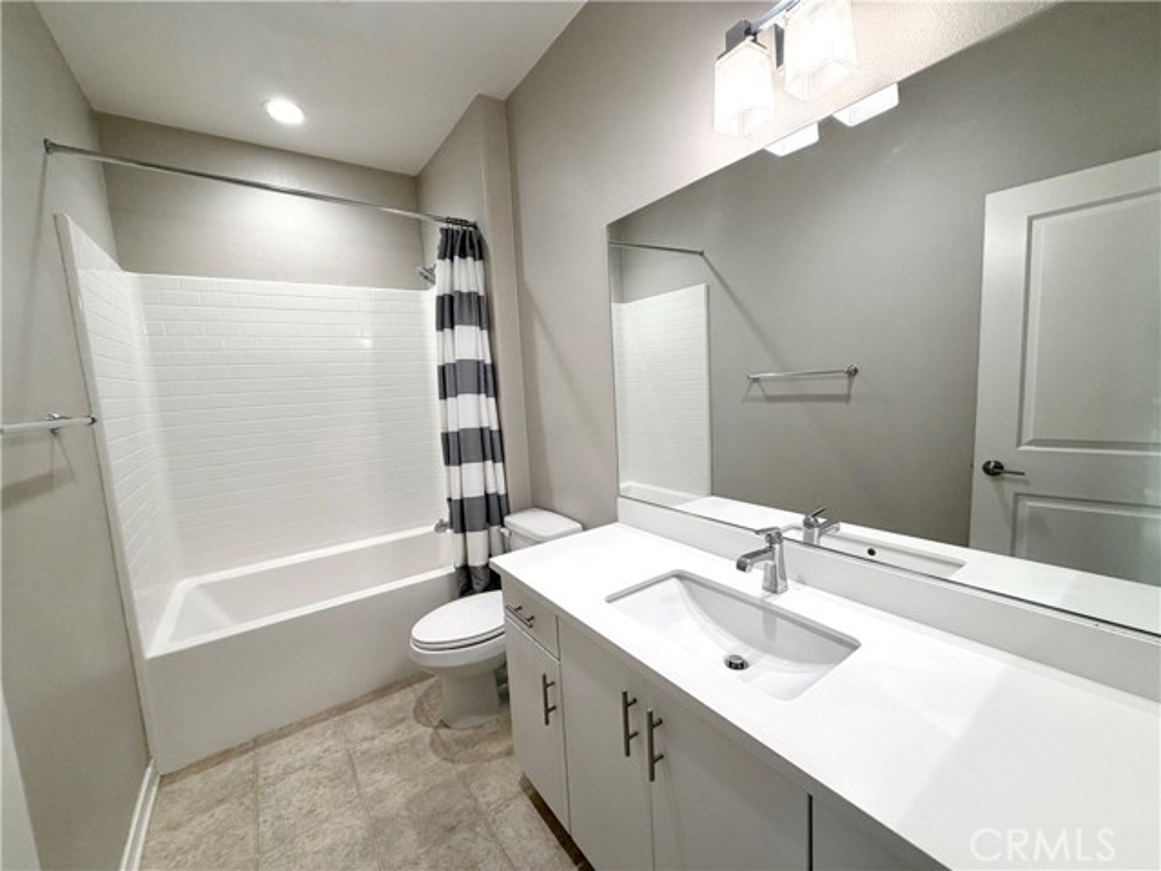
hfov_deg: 102.1
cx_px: 580
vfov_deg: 85.7
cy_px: 436
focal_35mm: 14
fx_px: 470
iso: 160
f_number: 2.2
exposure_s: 1/120
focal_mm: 2.22
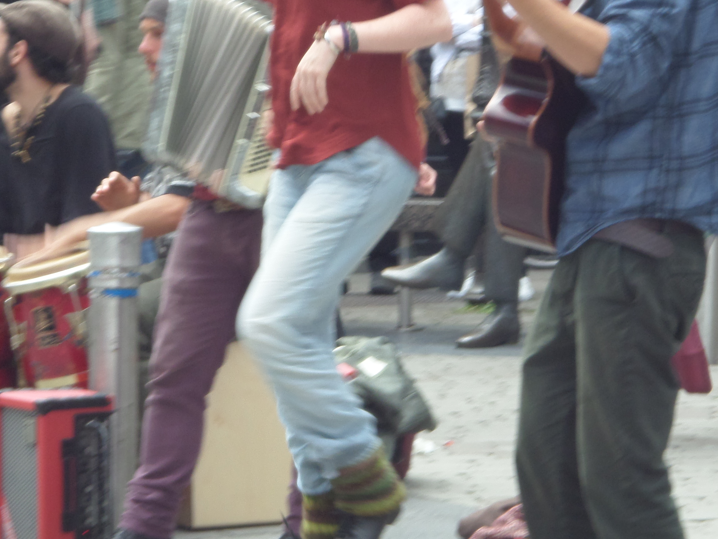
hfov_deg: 8.8
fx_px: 4688
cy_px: 142
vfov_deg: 6.6
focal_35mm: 226
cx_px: 404
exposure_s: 1/60
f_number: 6.3
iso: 80
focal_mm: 22.5
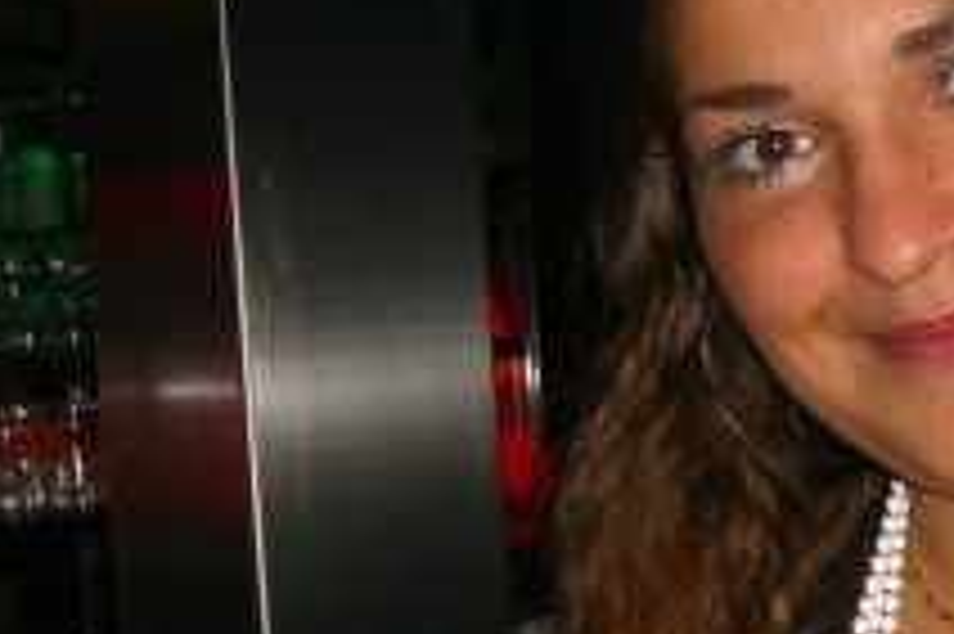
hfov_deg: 17.7
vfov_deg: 12.1
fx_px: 2966
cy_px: 625
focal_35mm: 112
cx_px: 1017
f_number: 2.8
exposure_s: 1/60
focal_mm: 7.9
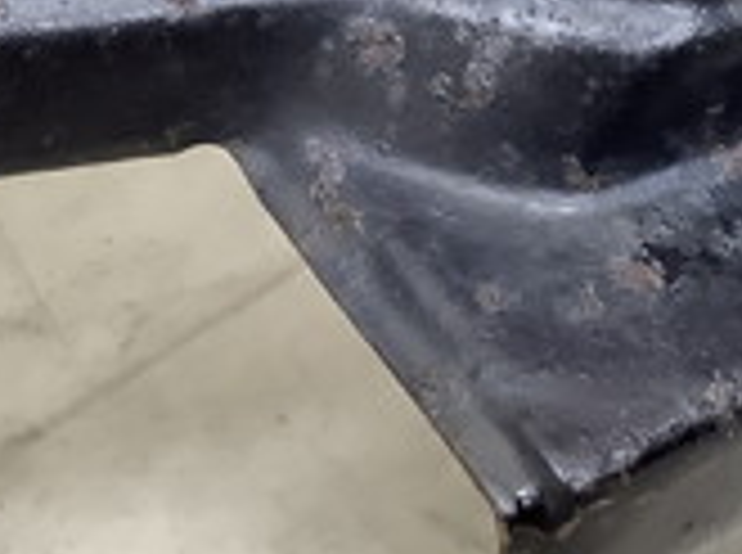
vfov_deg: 12.5
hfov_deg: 17.3
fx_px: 2417
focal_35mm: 113
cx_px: 634
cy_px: -230
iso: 160
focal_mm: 3.3
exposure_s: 1/60
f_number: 2.4
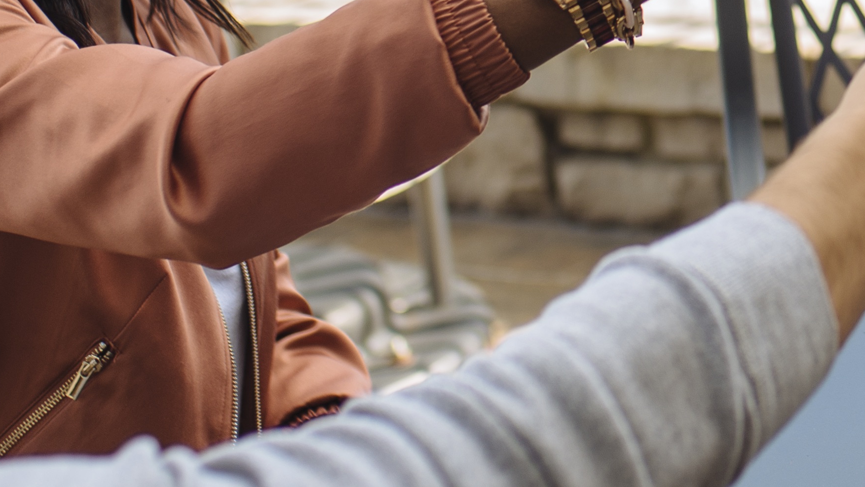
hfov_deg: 13.5
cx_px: 1100
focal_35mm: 154
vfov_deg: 7.7
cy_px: -291
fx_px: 3532
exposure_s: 1/640
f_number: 2.5
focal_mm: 35
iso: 100
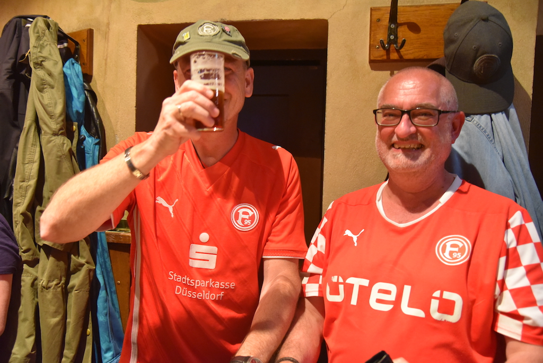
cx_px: 272
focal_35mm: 32
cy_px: 182
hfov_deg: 58.7
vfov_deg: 41.2
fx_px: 483
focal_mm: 32
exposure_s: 1/50
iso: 6400
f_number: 4
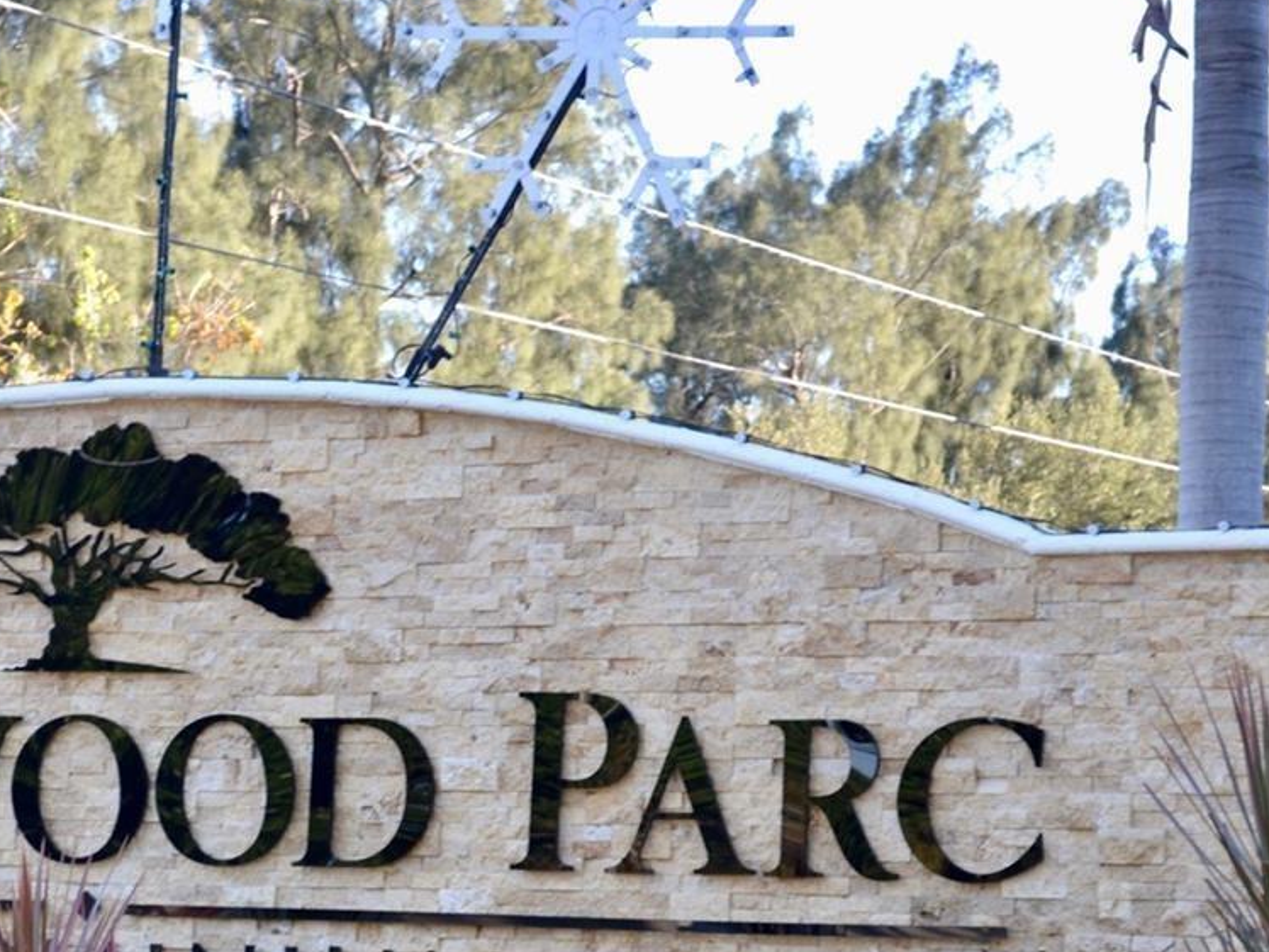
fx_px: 5426
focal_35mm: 148
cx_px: 244
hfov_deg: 13.3
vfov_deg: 10.0
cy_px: 855
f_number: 5.6
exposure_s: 1/125
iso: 250
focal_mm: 48
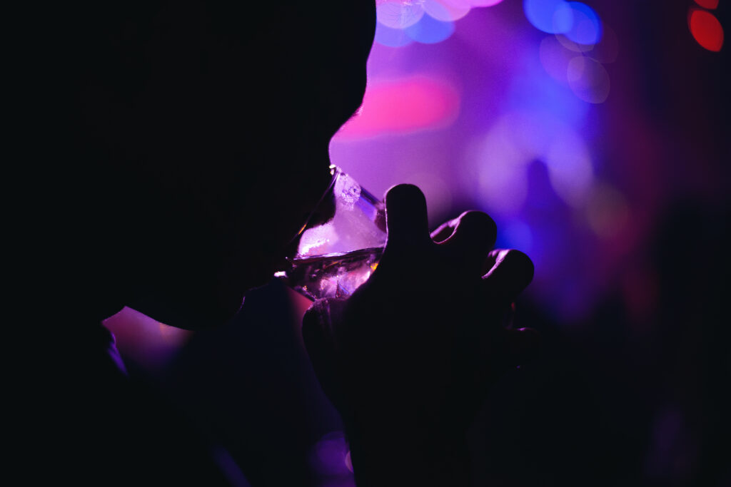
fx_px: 1015
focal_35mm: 50
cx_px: 366
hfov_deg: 39.6
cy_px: 244
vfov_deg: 27.0
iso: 800
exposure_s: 1/60
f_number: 2
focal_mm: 50
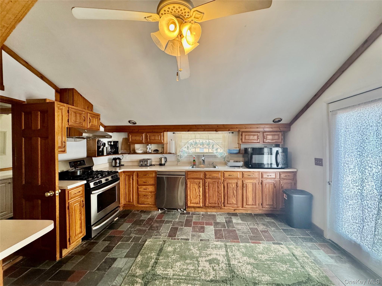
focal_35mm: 14
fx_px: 154
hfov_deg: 102.1
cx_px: 191
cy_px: 143
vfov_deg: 85.7
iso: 320
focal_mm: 2.22
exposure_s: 1/120
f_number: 2.2
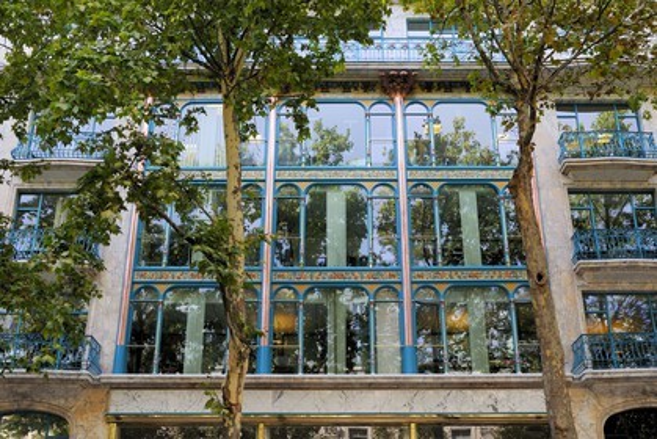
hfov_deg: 43.6
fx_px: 822
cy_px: 220
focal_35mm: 45
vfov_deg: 29.9
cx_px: 328
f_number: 5.6
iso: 800
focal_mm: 45
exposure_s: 1/800
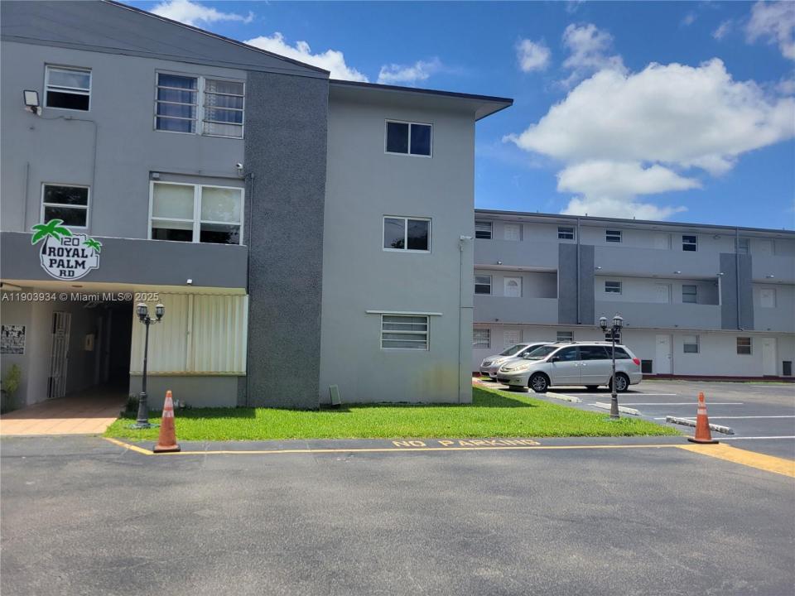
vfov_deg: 53.1
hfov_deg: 67.3
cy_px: 298
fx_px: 597
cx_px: 398
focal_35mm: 26
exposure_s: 1/2099
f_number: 1.8
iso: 40
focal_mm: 5.4
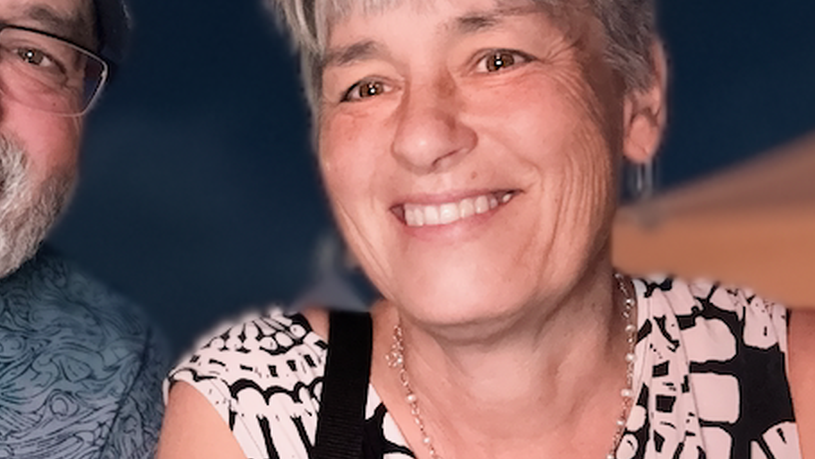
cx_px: 254
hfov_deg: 43.8
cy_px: 210
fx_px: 994
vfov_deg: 26.0
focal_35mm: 46
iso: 320
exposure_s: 1/30
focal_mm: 2.69
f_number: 1.9
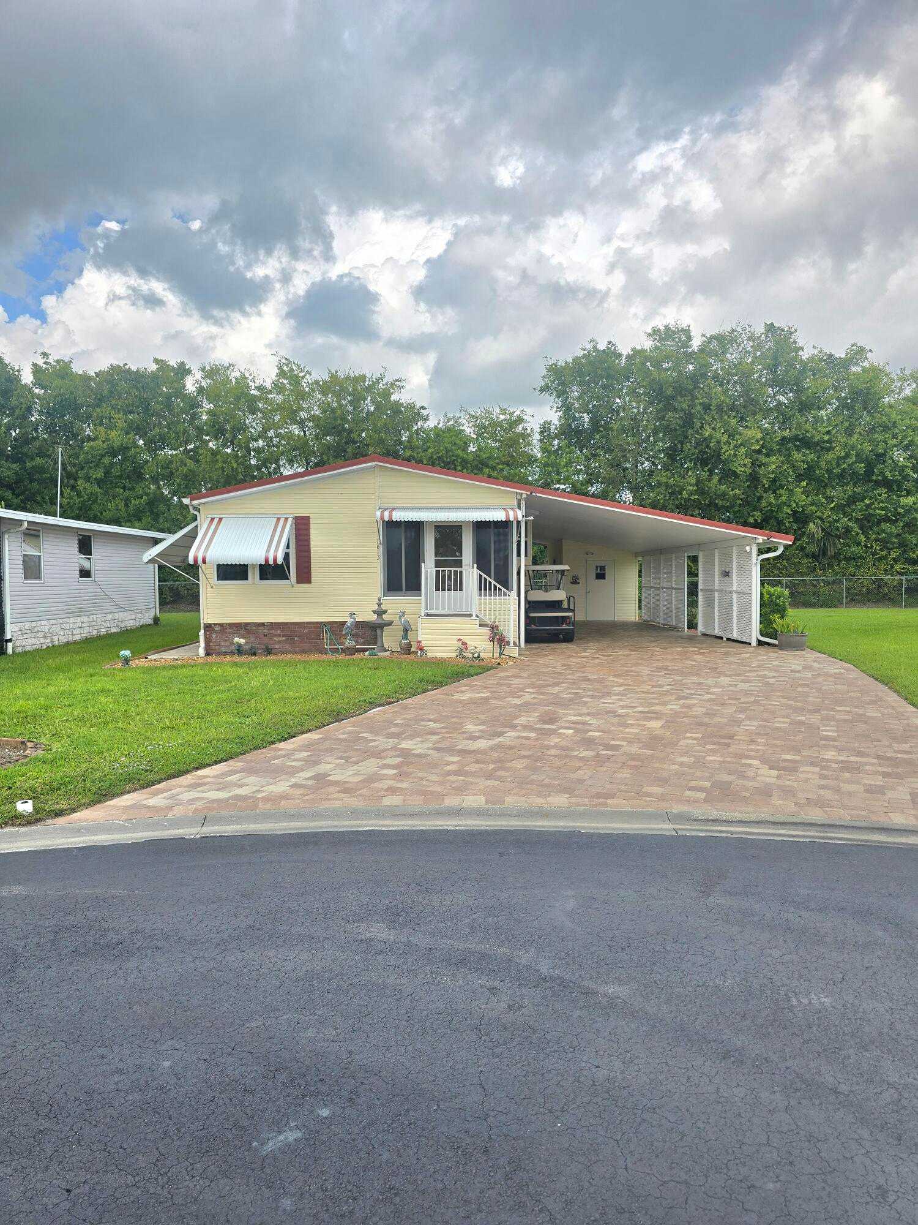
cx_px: 459
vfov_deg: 73.9
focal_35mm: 23
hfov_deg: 58.9
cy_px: 612
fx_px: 813
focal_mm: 6.3
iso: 12
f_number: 1.7
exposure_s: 1/769
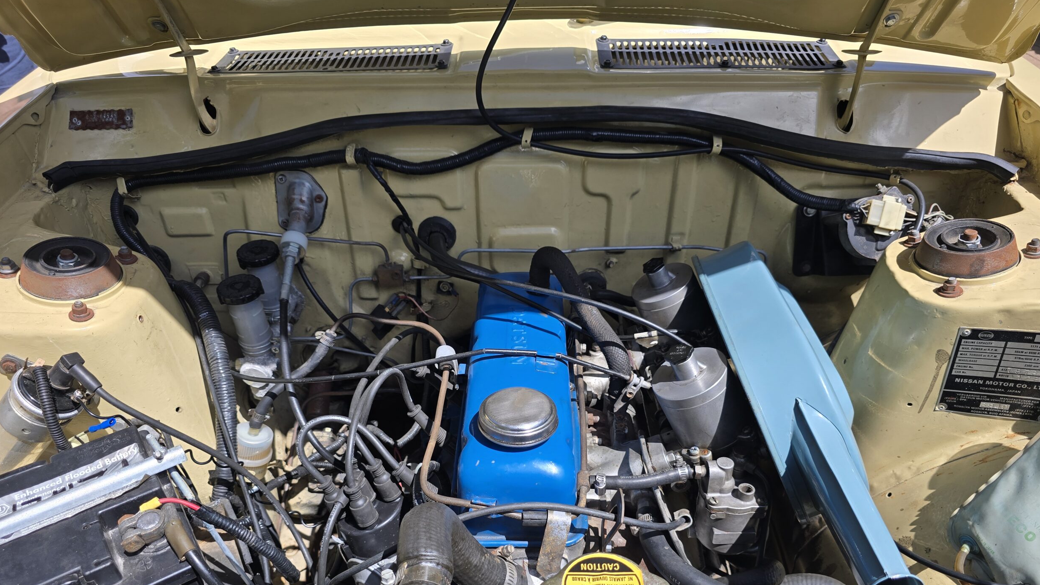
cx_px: 531
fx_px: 717
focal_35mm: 26
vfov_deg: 43.9
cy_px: 381
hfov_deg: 71.9
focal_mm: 6.3
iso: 12
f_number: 1.7
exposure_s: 1/662
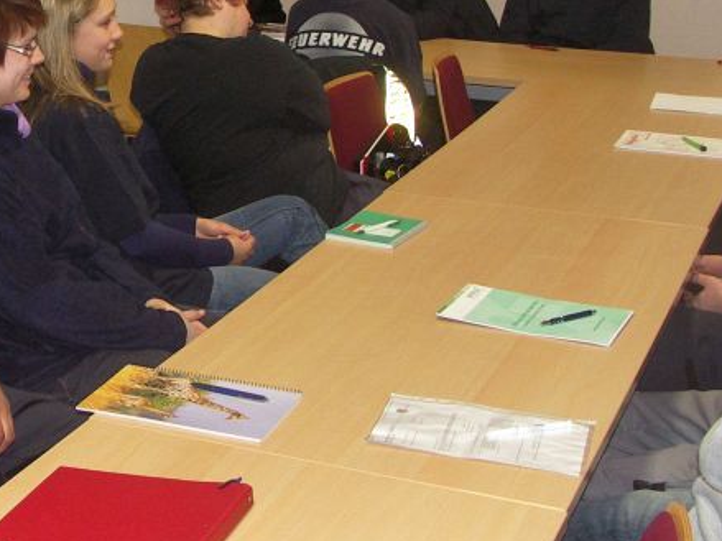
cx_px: -38
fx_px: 1752
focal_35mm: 84
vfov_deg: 17.5
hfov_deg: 22.2
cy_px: 181
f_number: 2.8
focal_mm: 9.5
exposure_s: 1/50
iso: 200
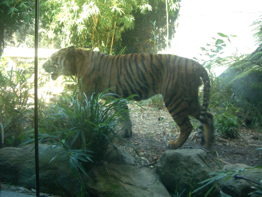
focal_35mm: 35
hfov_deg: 52.6
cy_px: 98
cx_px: 131
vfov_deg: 40.7
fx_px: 265
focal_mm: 5.8
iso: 100
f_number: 2.6
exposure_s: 1/50
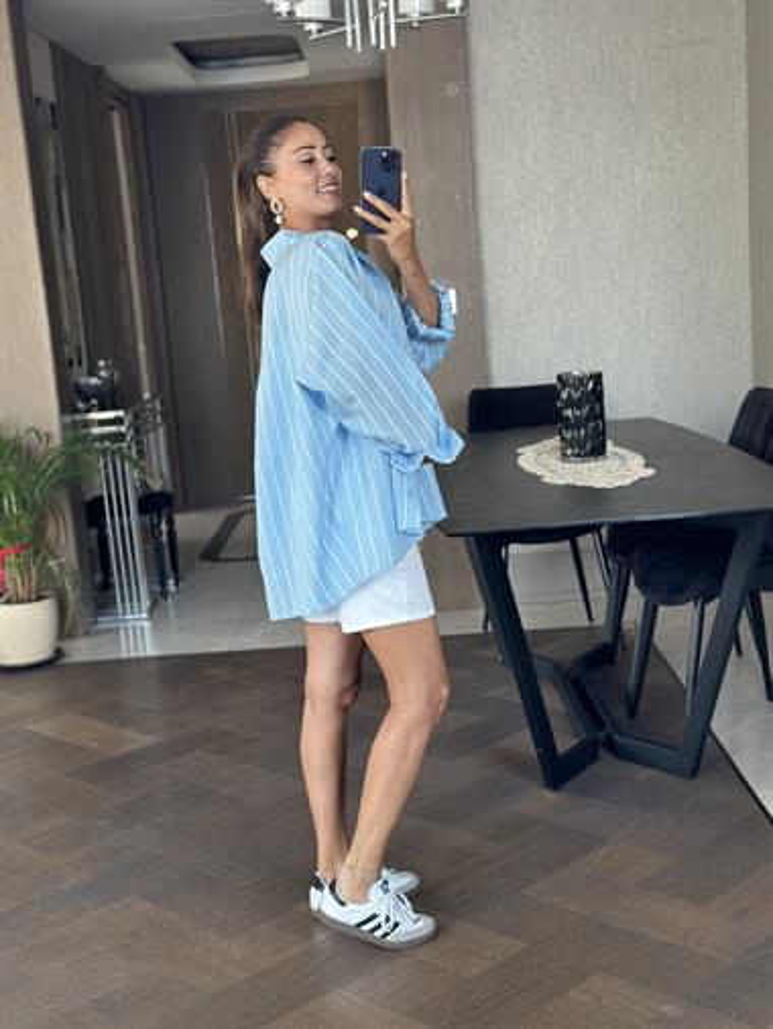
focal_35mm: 48
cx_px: 386
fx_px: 1428
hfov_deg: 30.3
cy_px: 514
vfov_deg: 39.6
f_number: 1.78
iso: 125
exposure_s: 1/60
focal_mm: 6.86
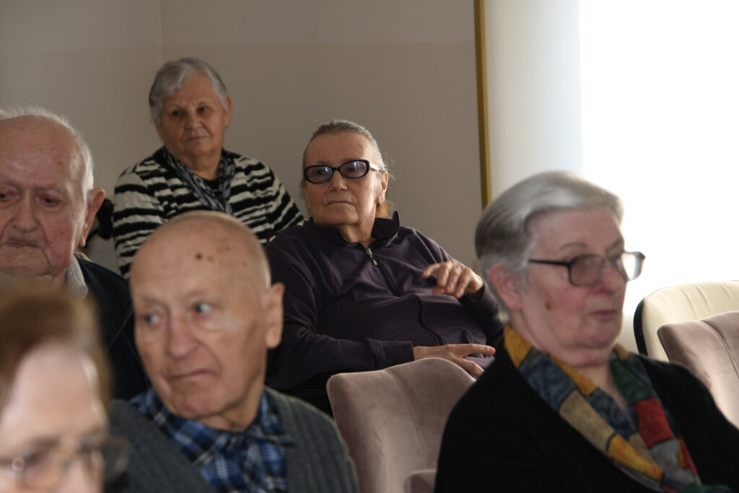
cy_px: 246
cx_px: 370
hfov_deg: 13.7
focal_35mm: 150
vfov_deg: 9.2
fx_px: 3079
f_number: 5
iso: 180
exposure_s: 1/160
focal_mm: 100
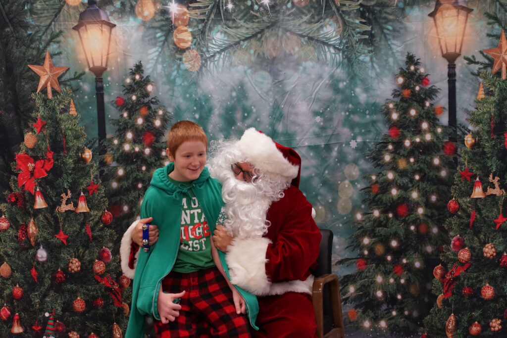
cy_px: 169
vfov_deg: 18.2
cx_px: 254
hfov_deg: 27.0
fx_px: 1056
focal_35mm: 75
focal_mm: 75
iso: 1600
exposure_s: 1/160
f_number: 3.2
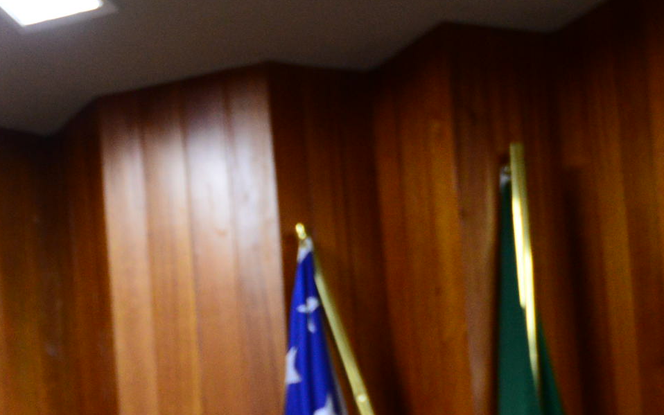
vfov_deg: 11.1
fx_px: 2027
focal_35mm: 112
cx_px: -42
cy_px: 687
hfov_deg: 18.0
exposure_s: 1/60
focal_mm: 35
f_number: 5
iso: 2500
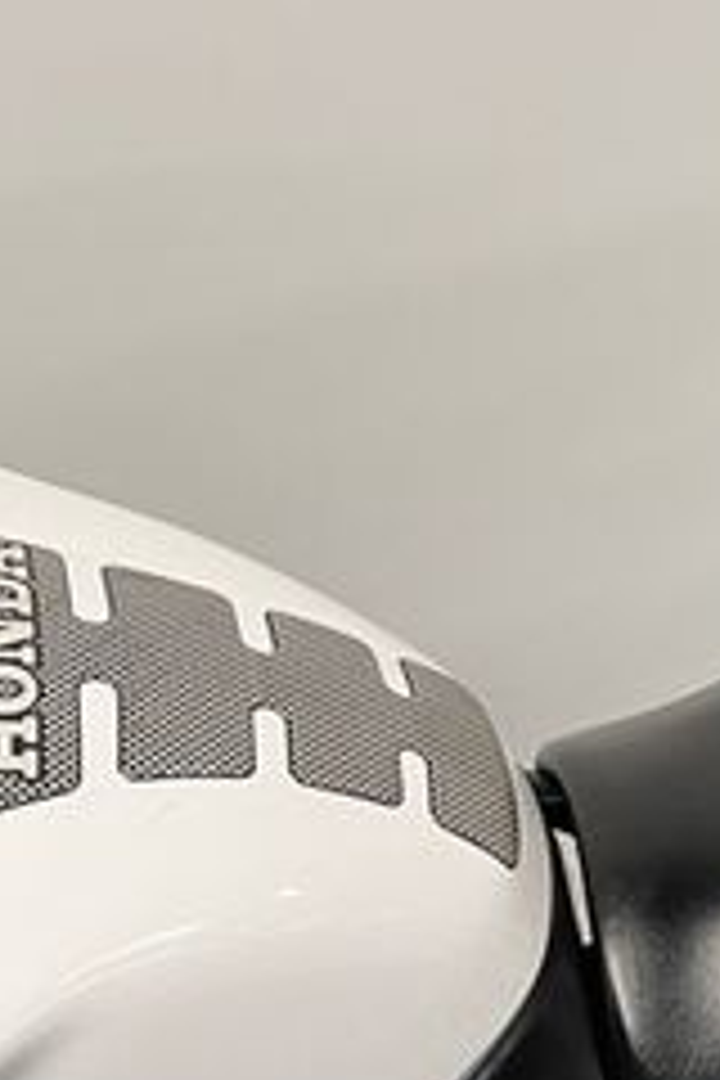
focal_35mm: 72
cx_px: 1354
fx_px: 2160
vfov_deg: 27.9
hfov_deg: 15.7
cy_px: 356
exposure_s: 1/50
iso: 80
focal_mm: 5.1
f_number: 1.6
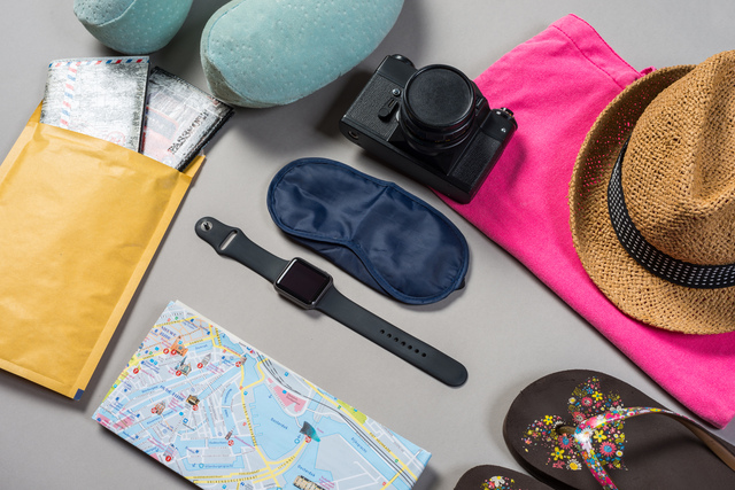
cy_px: 245
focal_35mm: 50
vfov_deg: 27.0
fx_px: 1021
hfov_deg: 39.6
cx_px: 368
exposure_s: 1/100
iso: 64
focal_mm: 50
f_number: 10
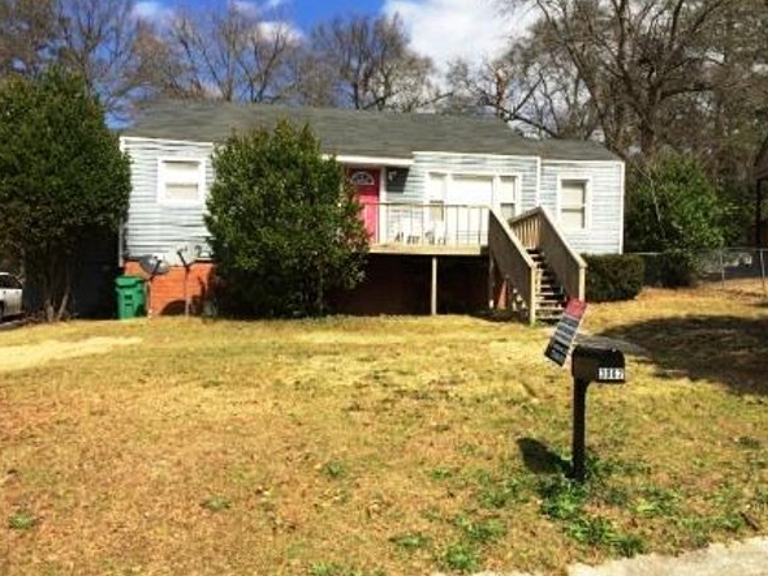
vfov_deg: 45.4
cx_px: 403
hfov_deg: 58.3
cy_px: 298
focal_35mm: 31
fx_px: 687
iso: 32
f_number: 2.2
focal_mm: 4.15
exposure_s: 1/2564
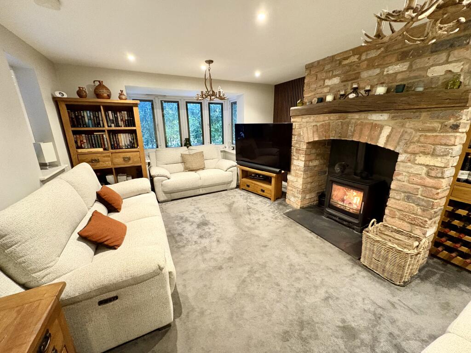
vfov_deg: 85.7
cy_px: 176
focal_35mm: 14
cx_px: 236
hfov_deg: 102.1
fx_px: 190
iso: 640
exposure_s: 1/33
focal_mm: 2.22
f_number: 2.2
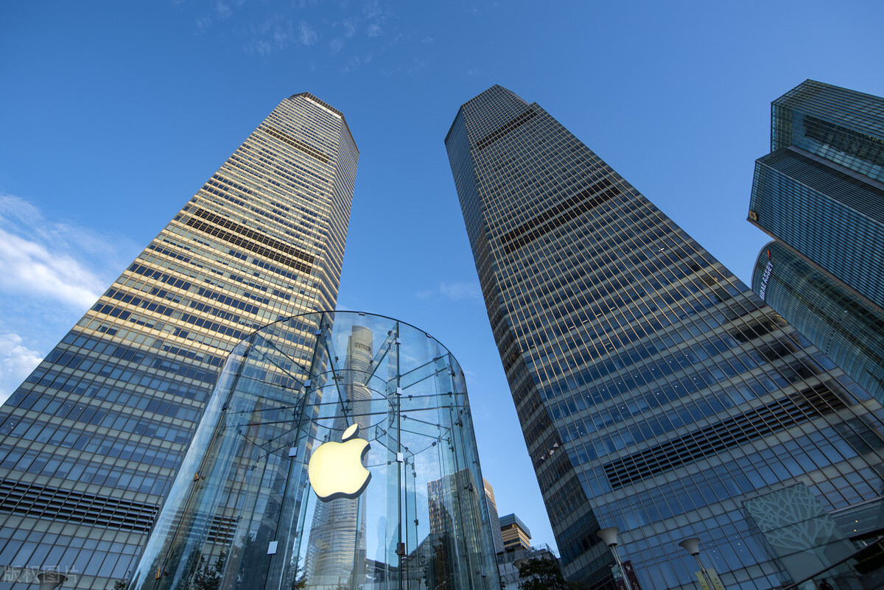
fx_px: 418
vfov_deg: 70.5
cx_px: 442
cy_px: 295
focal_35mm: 17
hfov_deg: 93.3
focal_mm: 17
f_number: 5.6
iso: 100
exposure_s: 1/125
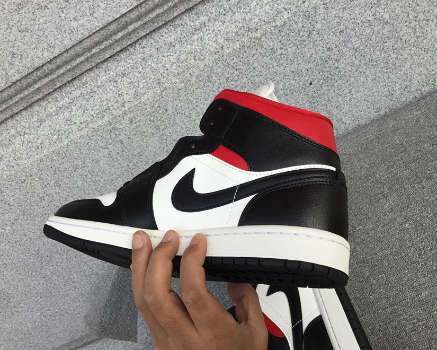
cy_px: 178
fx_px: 427
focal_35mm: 33
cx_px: 203
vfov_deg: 44.5
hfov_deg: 54.2
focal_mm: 3.3
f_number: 2.4
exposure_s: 1/550
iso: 25
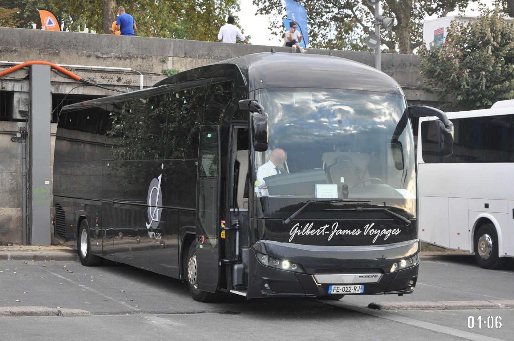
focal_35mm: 75
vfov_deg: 18.1
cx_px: 257
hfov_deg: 27.0
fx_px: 1070
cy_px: 170
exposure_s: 1/400
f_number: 5
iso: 1600
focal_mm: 50
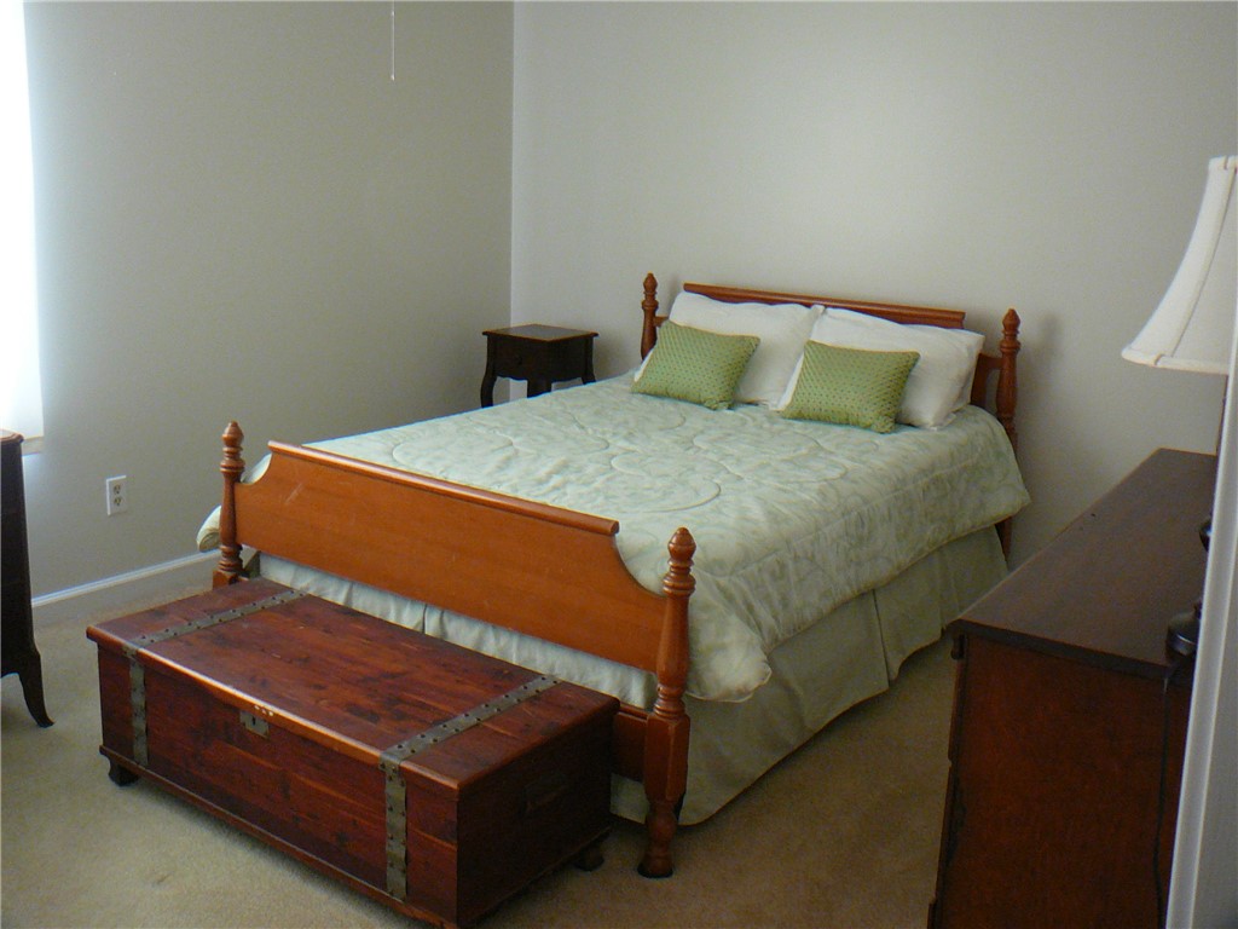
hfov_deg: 52.6
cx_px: 619
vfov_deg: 40.7
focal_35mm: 35
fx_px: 1252
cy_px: 464
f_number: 2.8
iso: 200
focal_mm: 5.2
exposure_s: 1/8
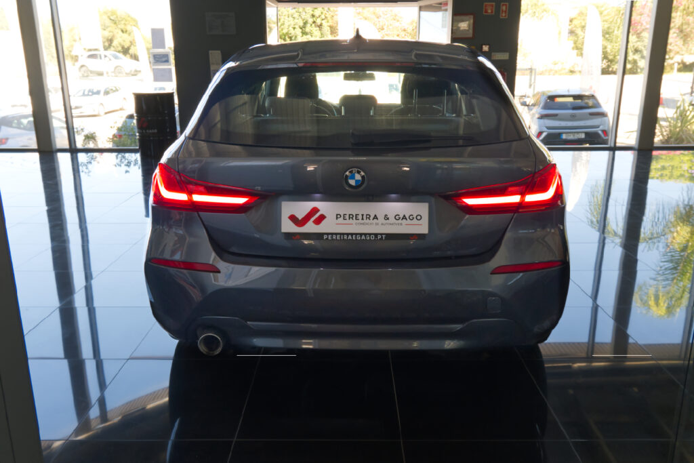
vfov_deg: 43.6
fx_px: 578
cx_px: 347
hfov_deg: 61.9
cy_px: 232
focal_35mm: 30
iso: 2000
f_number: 7.1
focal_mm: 19.7
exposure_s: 1/125
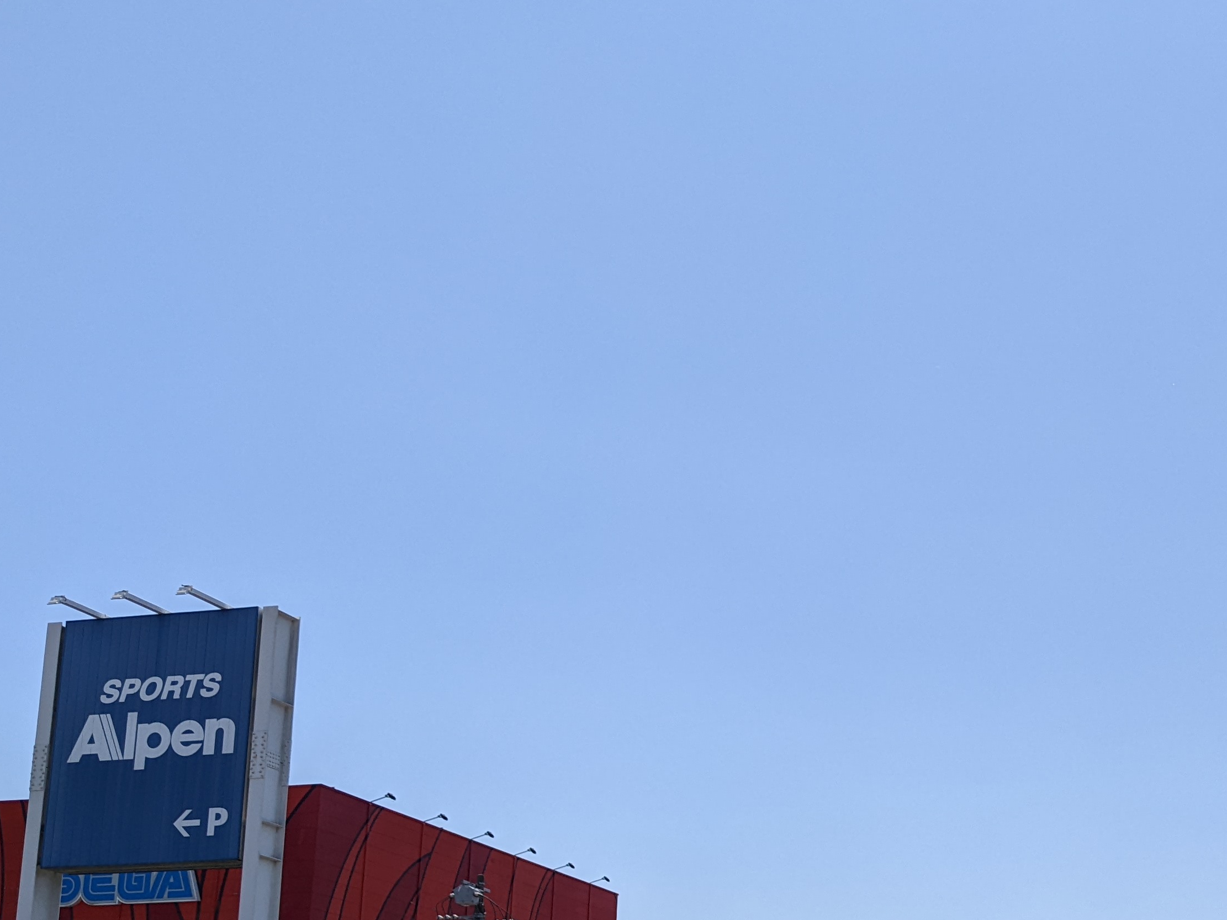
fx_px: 1737
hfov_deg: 37.5
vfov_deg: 28.8
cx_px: 983
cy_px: 785
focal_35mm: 49
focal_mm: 4.38
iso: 65
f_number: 1.73
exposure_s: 1/4673
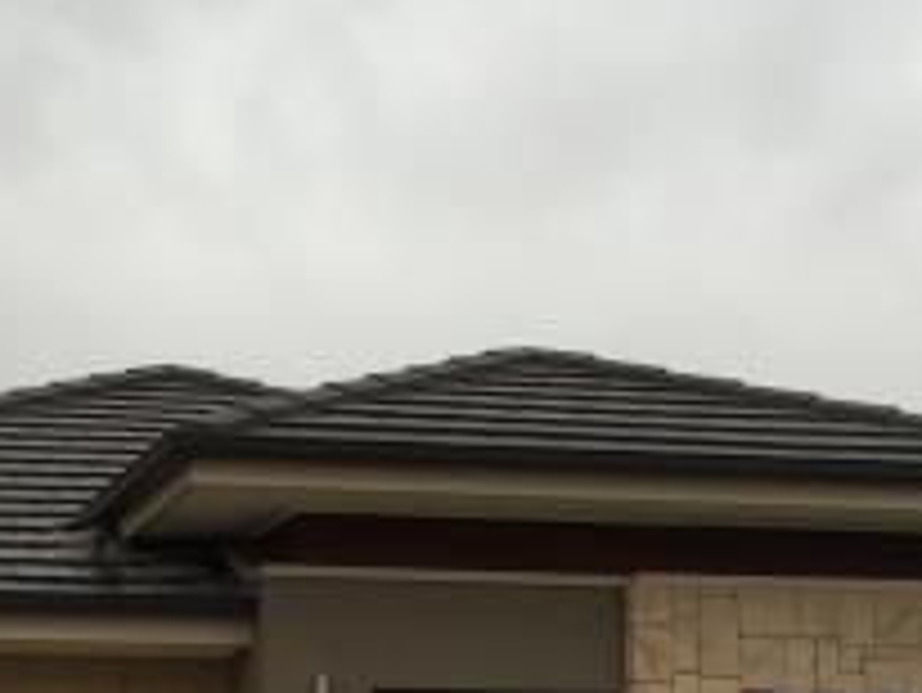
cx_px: 234
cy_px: 801
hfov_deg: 17.3
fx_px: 3012
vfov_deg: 12.8
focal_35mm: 113
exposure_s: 1/449
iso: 32
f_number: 2.2
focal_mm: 4.15
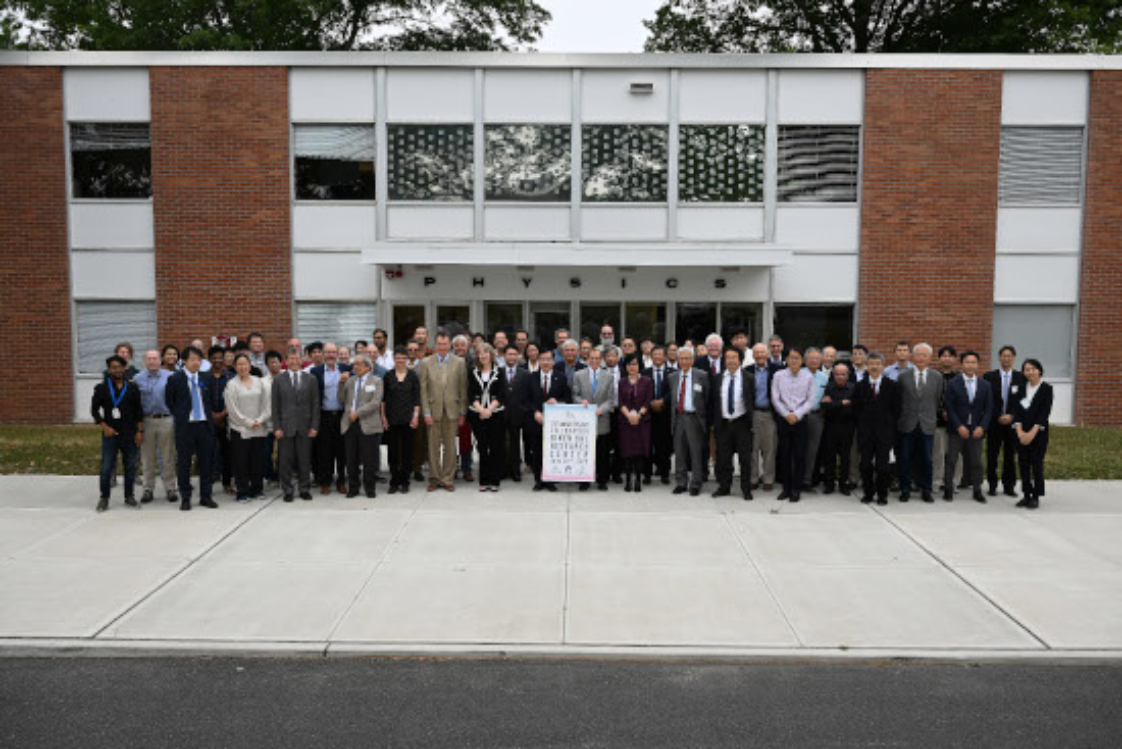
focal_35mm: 33
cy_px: 374
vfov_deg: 40.0
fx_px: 1029
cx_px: 561
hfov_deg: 57.2
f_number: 7.1
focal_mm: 33
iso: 220
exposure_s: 1/200
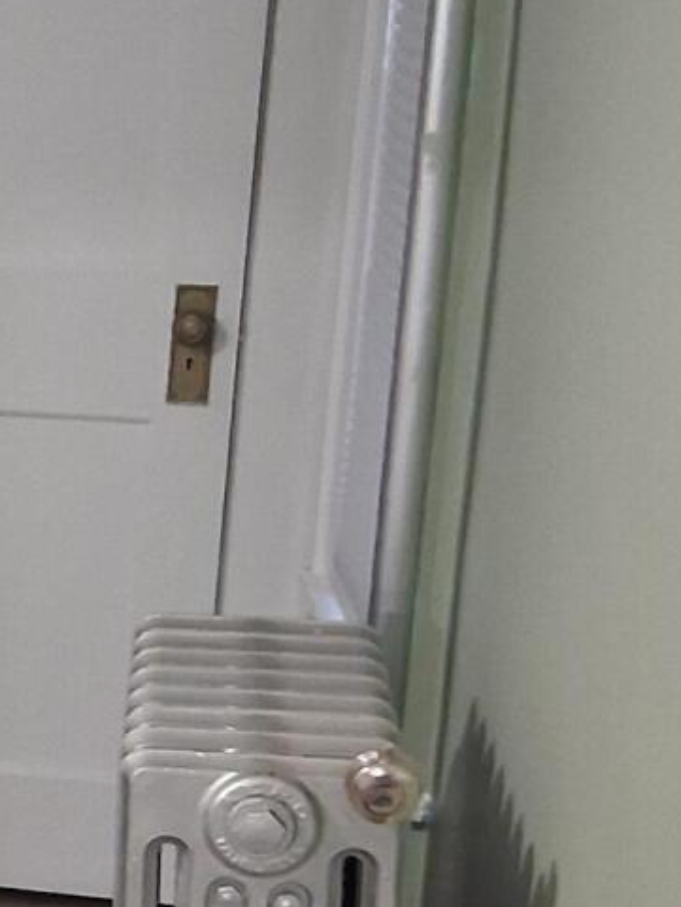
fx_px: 2832
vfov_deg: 18.2
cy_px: 598
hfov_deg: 12.1
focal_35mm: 108
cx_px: -715
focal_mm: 3.98
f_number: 1.8
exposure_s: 1/24
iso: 500
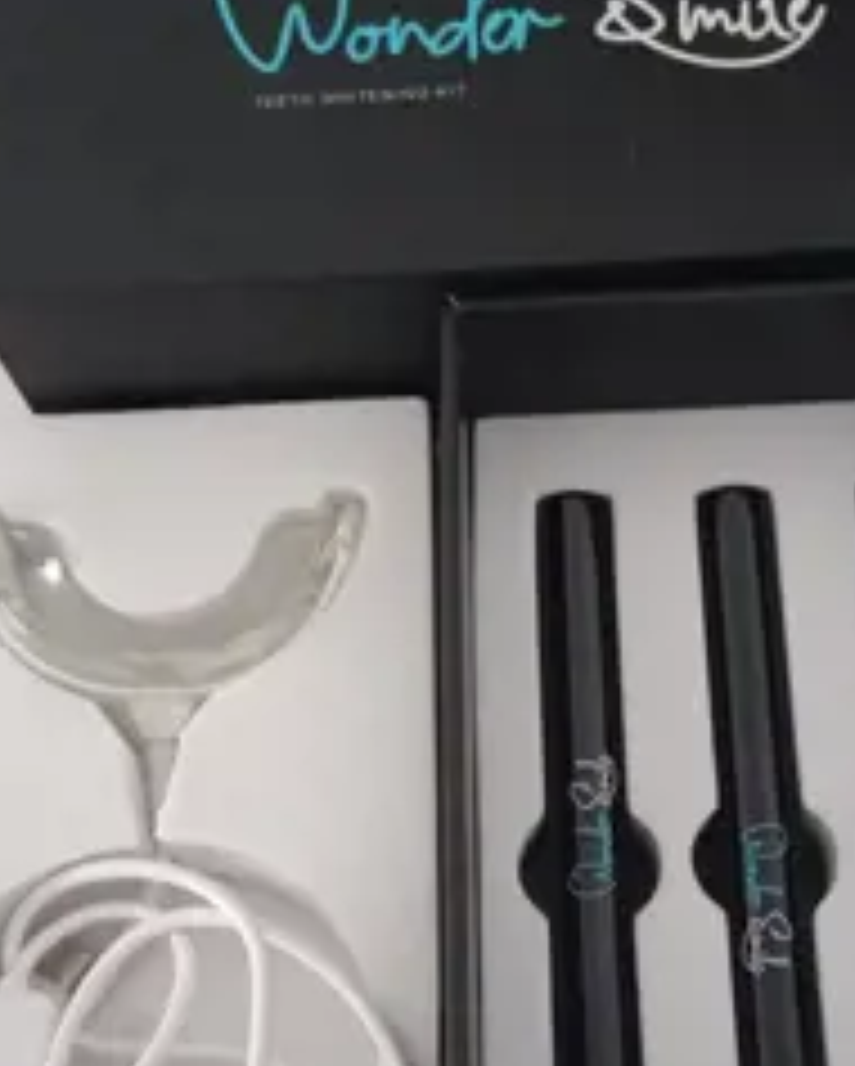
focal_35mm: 46
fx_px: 1453
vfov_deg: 39.7
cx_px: 504
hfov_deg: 32.7
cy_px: 733
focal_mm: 4.22
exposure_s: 1/20
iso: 2905
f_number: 1.8
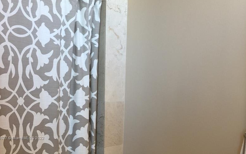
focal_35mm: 47
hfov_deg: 42.6
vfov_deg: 26.5
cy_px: 138
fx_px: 315
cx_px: 128
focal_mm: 4.15
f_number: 2.2
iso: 32
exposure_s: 1/15
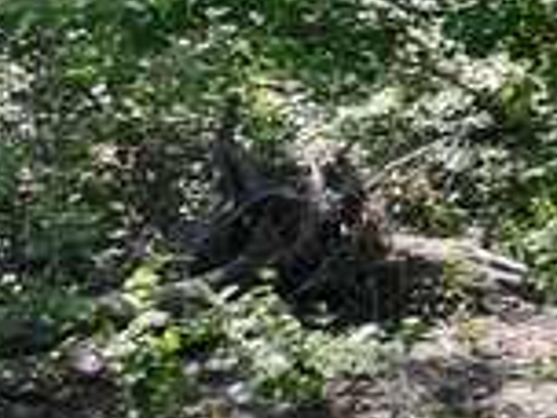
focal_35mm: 162
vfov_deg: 9.2
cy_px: 200
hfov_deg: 9.7
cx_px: 1616
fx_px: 2607
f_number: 2.8
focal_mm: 12.29
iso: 120
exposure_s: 1/80
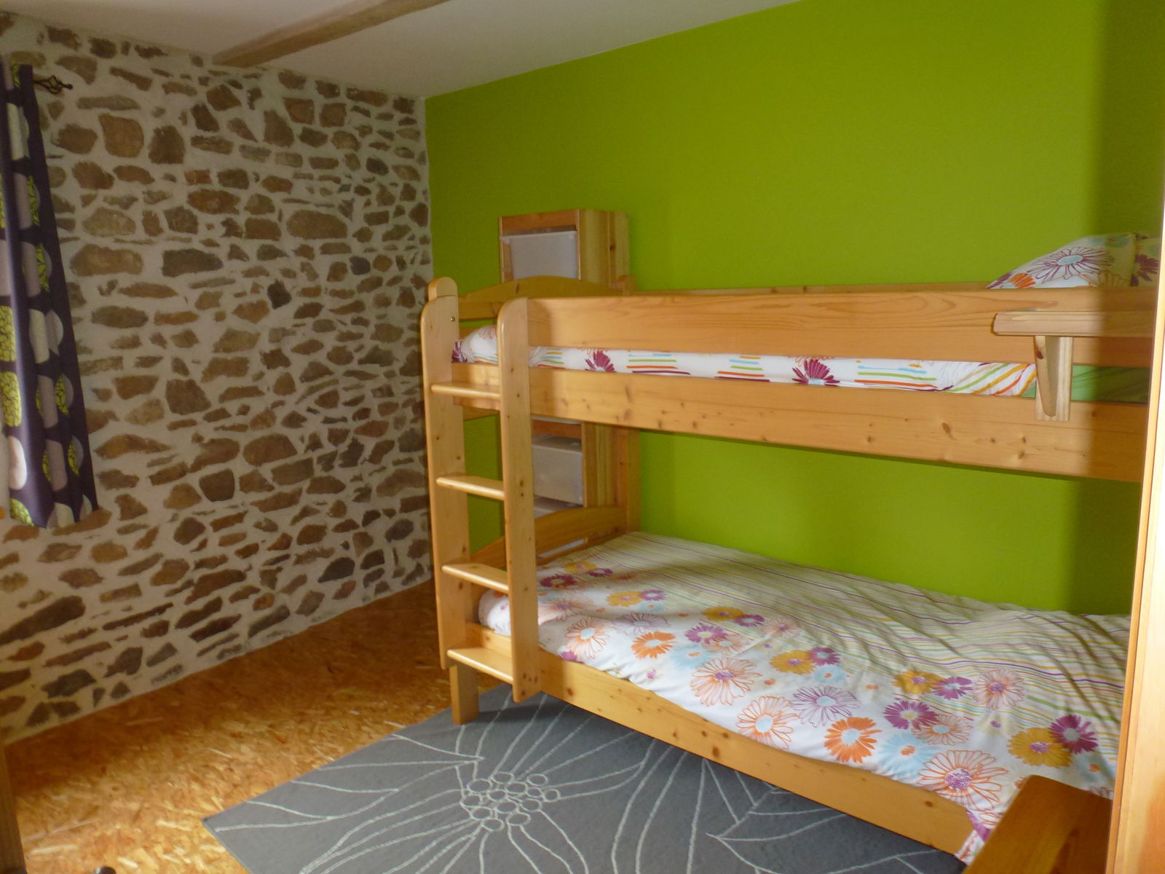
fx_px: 808
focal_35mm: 24
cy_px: 437
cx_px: 582
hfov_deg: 71.6
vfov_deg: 56.8
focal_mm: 4.3
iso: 200
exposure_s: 1/4
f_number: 3.3
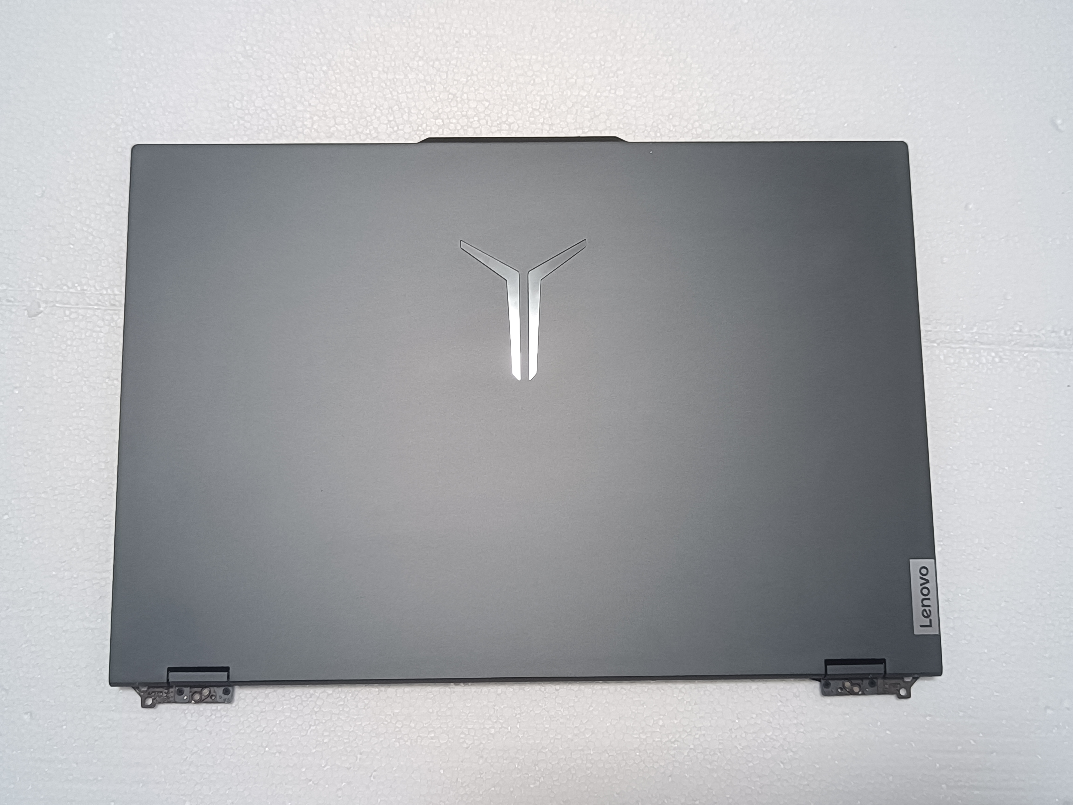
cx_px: 536
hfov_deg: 50.1
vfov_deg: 38.7
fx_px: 1147
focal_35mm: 37
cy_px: 402
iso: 820
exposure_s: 1/50
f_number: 1.9
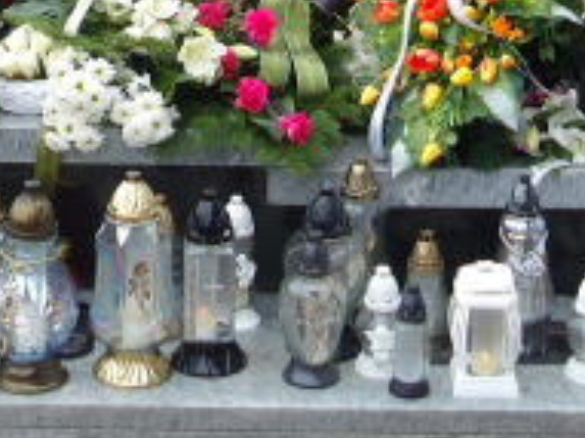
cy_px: -214
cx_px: 257
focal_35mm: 114
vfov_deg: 12.4
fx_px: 1925
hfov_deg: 17.3
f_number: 3.3
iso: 100
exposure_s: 1/205
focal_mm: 6.1
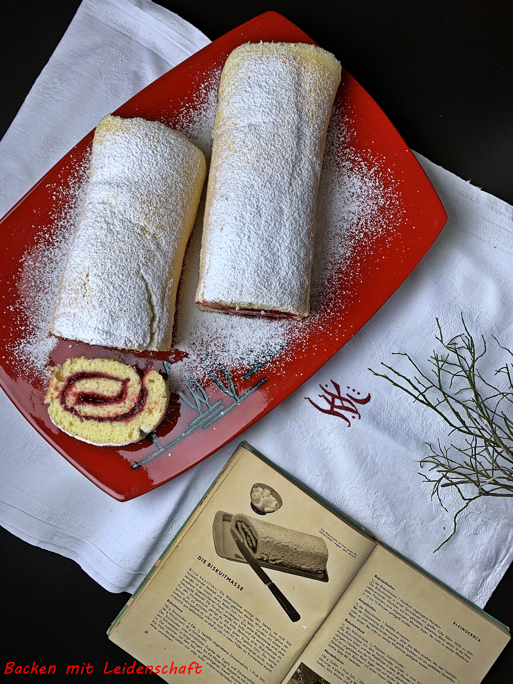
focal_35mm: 26
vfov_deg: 67.3
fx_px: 514
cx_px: 256
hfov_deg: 53.1
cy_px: 342
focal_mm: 4.25
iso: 25
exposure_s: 1/100
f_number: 1.8
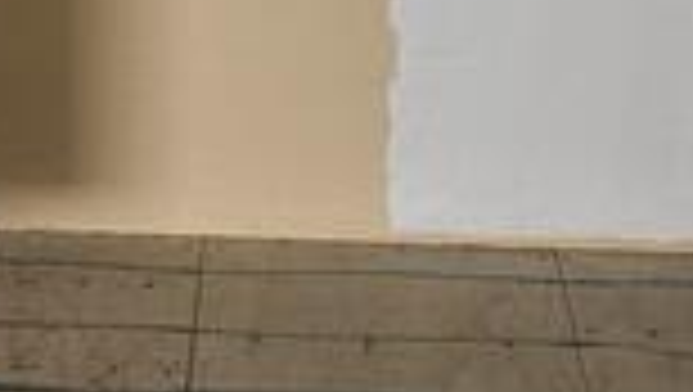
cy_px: -72
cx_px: 81
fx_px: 3440
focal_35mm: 187
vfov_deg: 6.5
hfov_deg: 11.4
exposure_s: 1/100
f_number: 1.8
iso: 80
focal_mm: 5.4
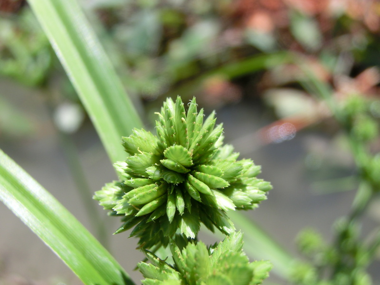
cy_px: 142
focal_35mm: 42
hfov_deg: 44.8
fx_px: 461
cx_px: 190
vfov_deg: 34.3
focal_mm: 7.38
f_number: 4
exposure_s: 1/640
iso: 100
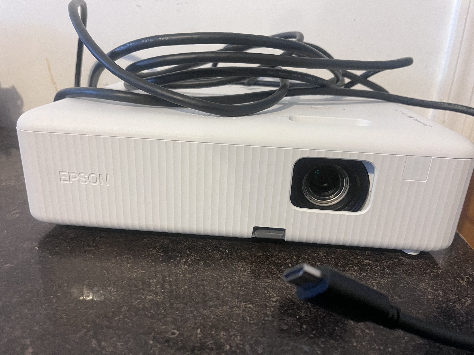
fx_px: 356
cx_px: 237
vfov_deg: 53.1
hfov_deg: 67.3
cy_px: 178
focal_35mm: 26
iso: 400
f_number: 1.6
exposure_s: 1/60
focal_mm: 5.1
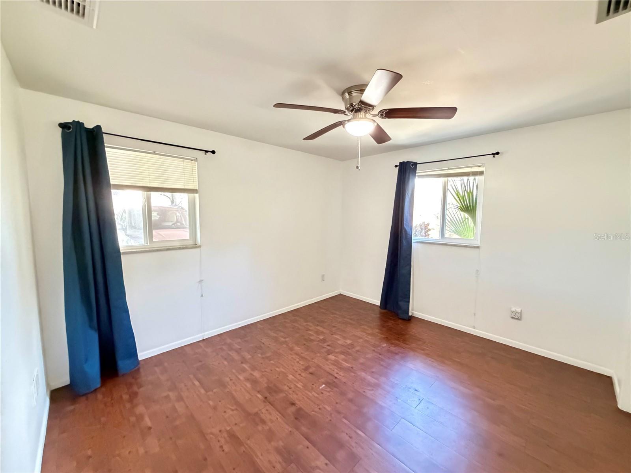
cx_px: 316
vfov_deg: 85.7
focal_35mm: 14
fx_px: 255
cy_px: 236
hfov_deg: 102.1
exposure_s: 1/40
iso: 1600
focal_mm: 2.22
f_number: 2.2
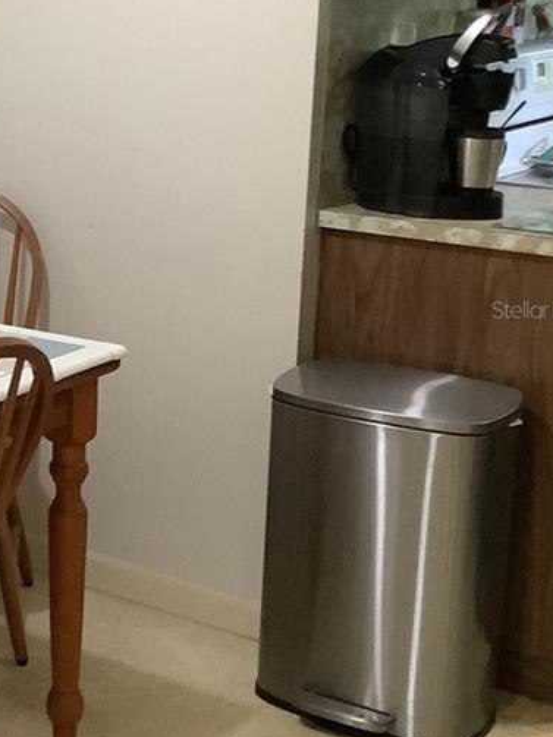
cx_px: -65
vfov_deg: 26.3
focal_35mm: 74
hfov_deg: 19.0
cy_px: 309
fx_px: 1577
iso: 320
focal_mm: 3.3
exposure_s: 1/33
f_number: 2.4
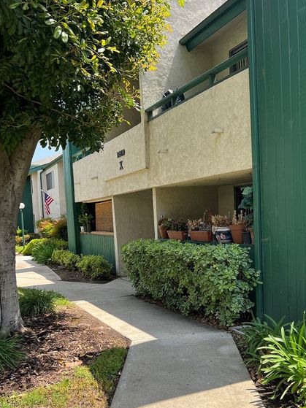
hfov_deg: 45.4
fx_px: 366
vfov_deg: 58.2
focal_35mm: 31
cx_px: 169
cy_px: 230
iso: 50
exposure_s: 1/1449
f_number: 1.5
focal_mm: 5.7
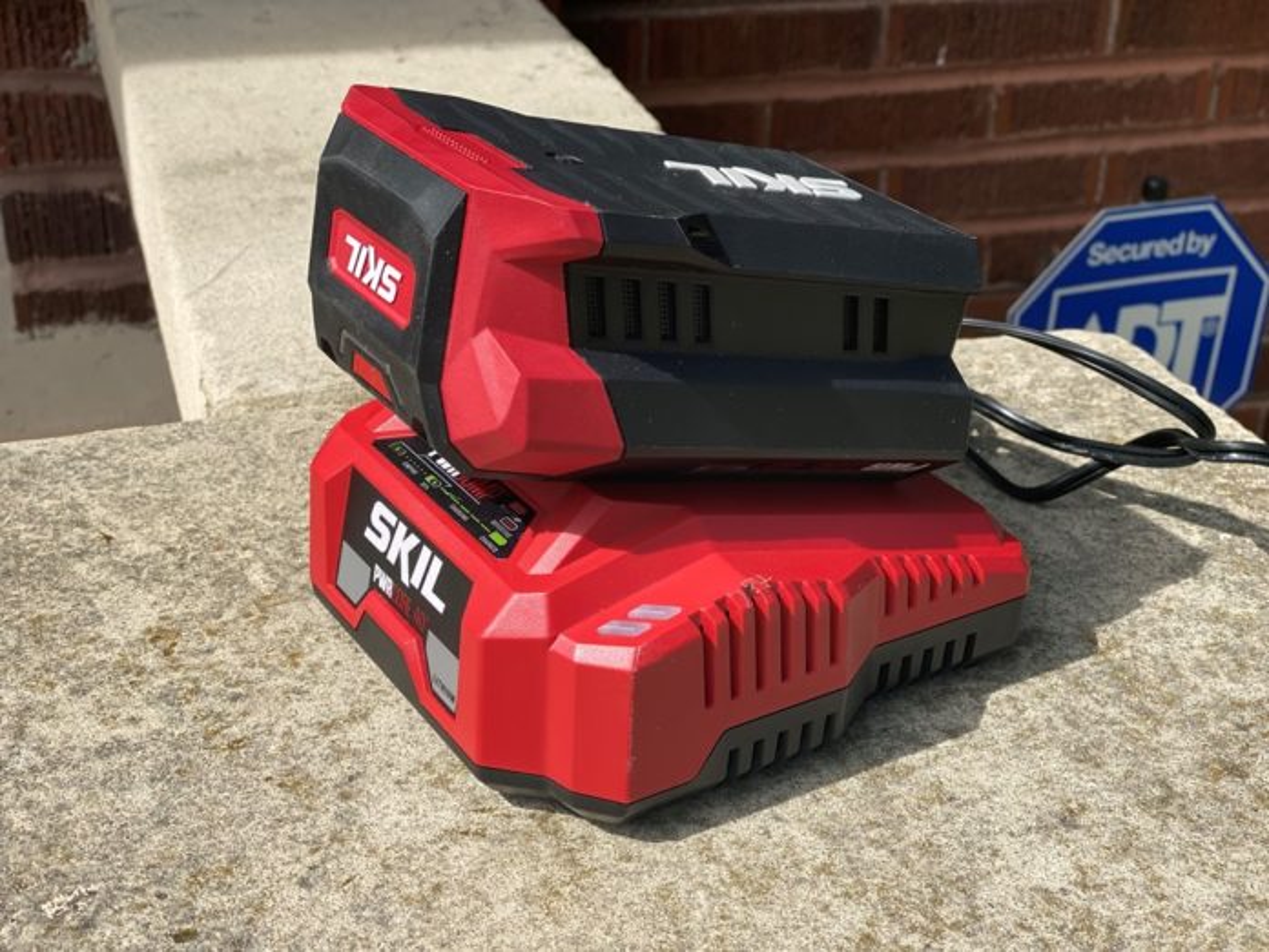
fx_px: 1906
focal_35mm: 52
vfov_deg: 28.0
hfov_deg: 36.8
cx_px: 634
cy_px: 476
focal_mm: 6
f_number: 2
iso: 20
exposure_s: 1/905
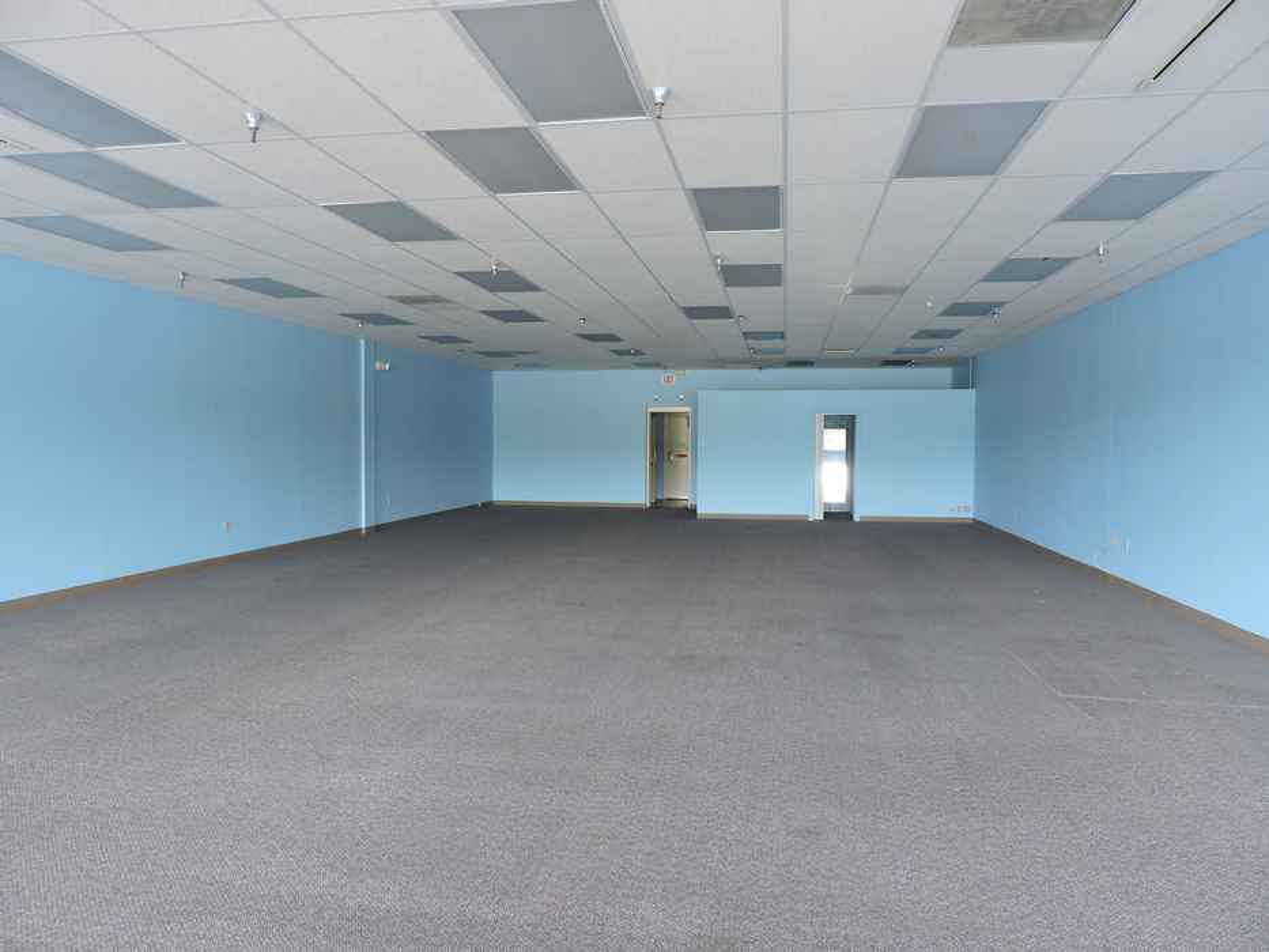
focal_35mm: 24
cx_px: 634
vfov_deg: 56.8
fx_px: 880
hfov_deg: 71.6
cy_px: 476
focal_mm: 4.3
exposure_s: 1/30
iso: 400
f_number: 3
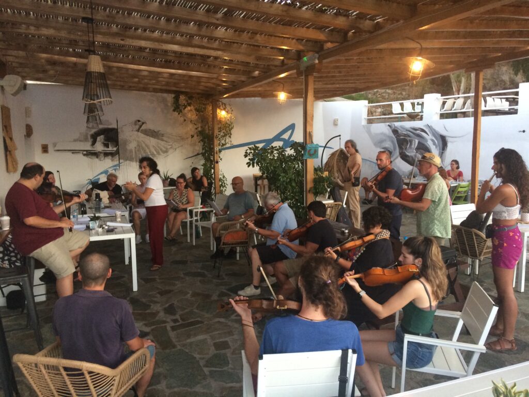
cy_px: 198
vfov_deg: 48.2
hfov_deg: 61.7
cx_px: 264
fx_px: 443
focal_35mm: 29
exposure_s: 1/33
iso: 160
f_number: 2.2
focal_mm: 4.15
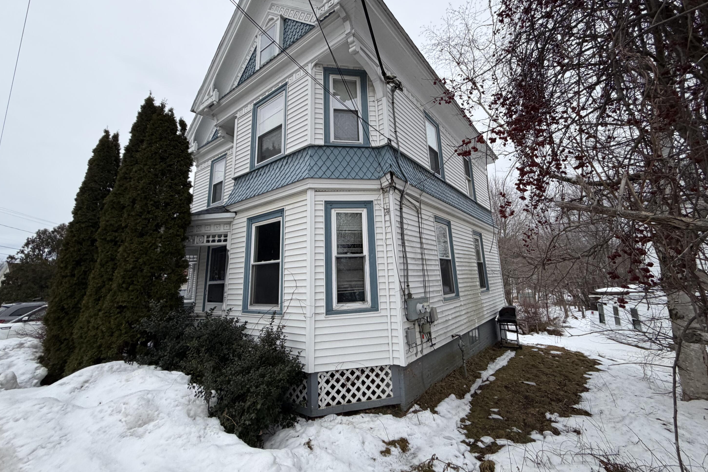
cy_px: 209
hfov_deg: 100.4
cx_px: 362
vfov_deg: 77.0
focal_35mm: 15
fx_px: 295
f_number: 2.2
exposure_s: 1/121
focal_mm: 2.22
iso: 160
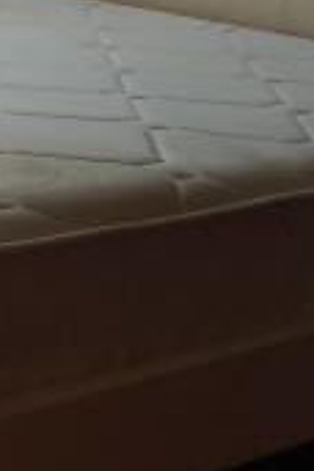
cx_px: -275
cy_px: 94
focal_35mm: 122
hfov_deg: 10.5
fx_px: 1596
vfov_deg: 16.7
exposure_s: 1/100
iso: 80
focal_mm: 4.36
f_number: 1.8
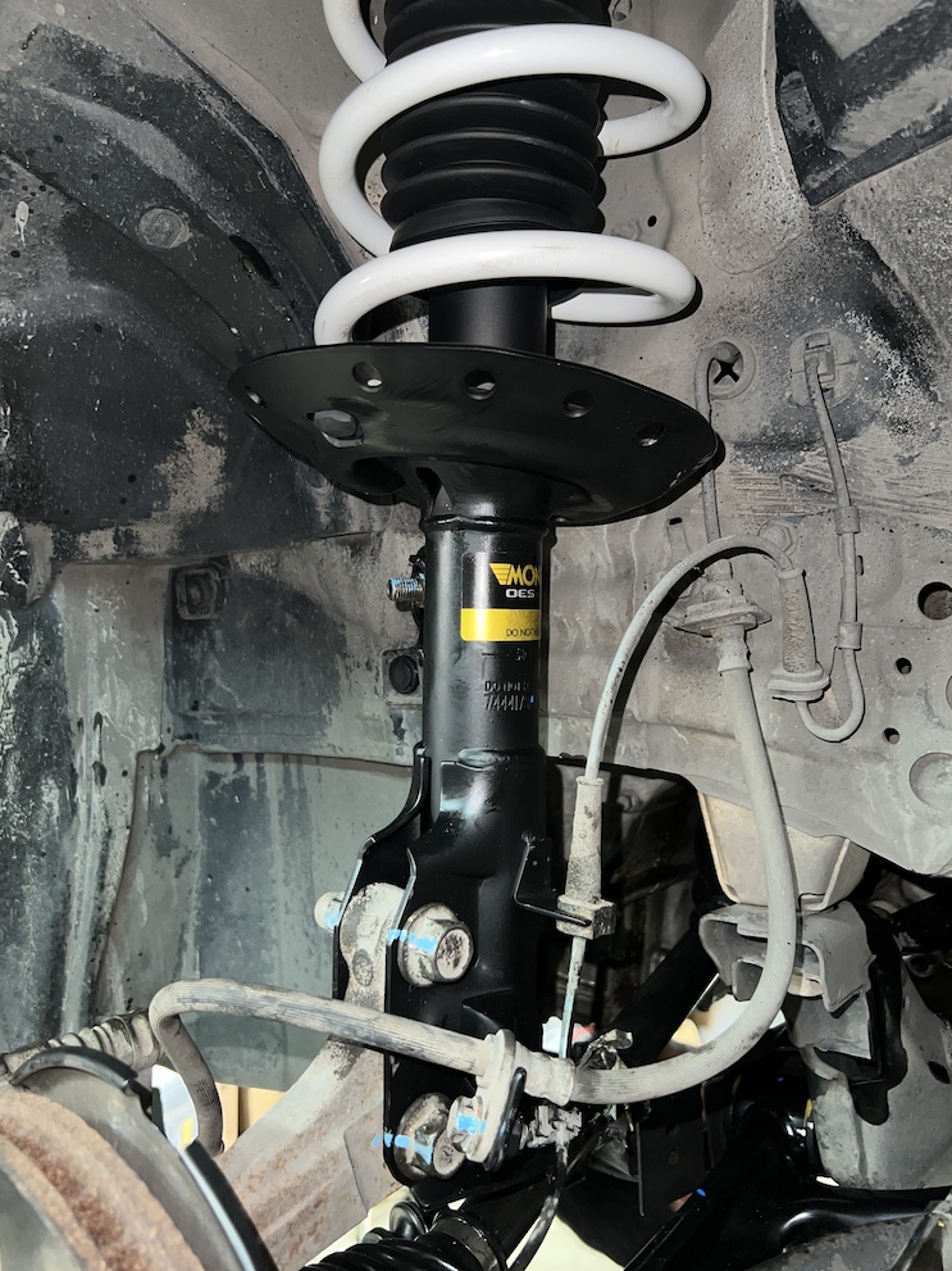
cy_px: 618
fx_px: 1027
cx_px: 489
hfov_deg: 49.7
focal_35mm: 28
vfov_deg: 63.4
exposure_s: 1/17
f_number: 1.5
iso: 50
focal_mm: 5.7
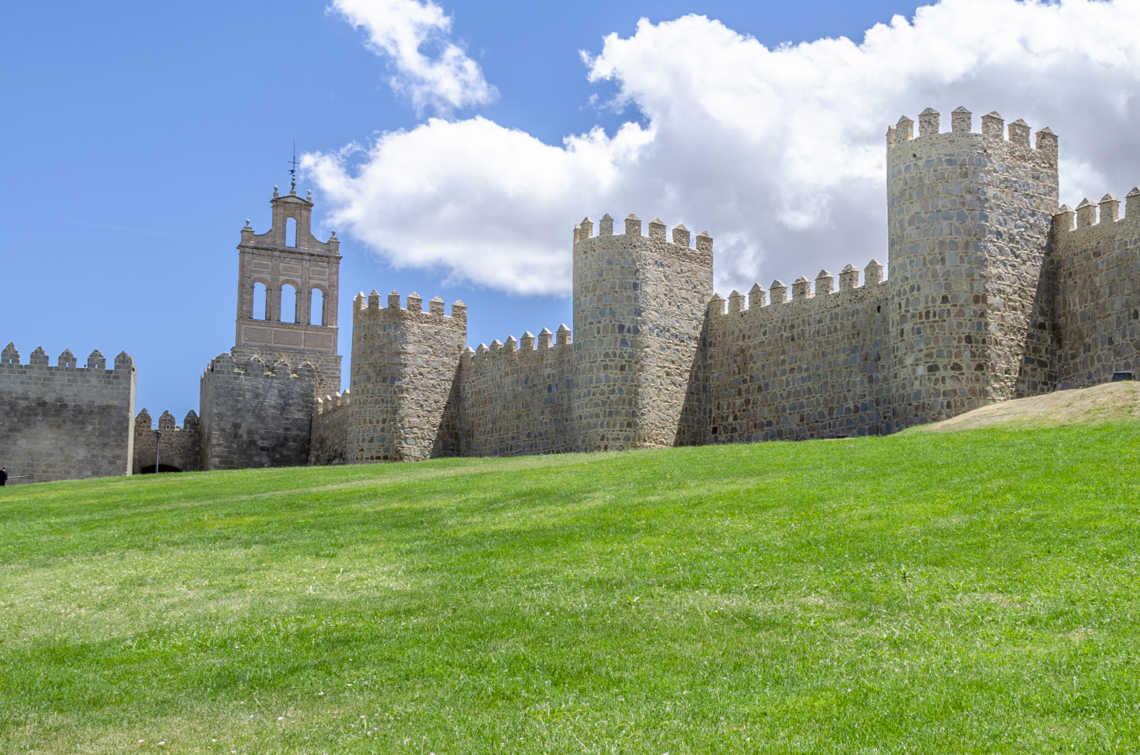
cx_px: 669
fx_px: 1612
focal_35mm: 51
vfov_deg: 26.3
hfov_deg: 38.8
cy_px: 323
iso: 100
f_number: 11
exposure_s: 1/125
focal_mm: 20
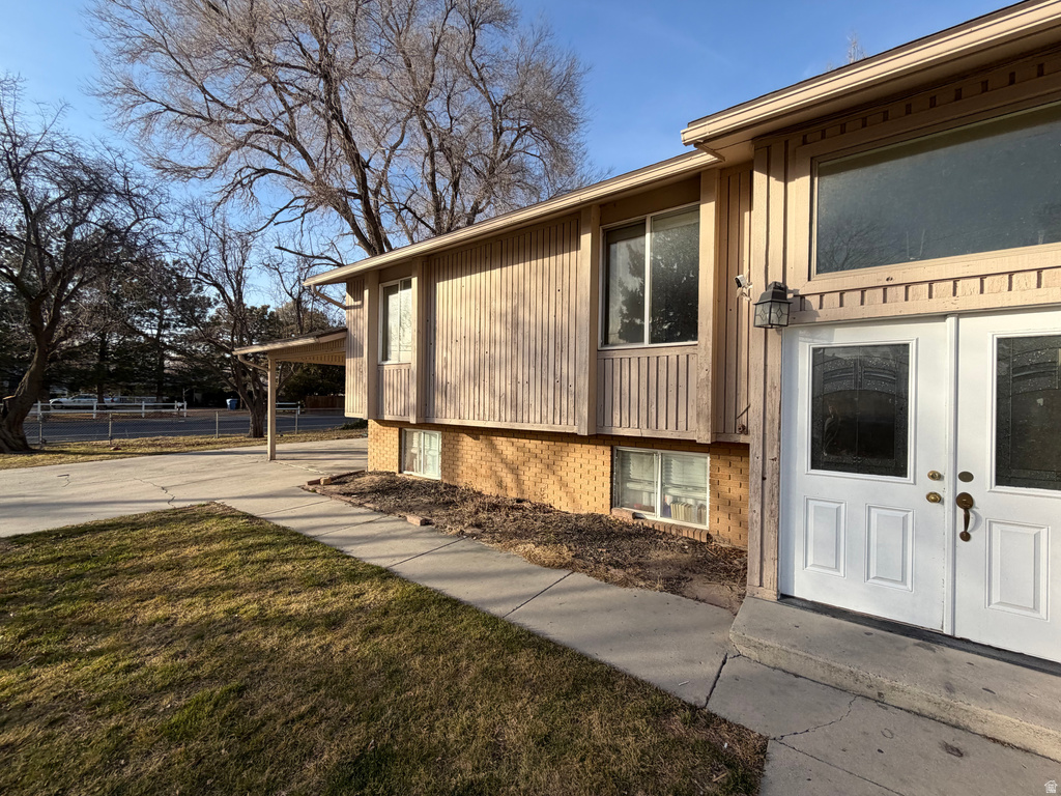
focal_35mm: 14
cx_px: 530
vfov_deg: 85.7
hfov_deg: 102.1
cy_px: 398
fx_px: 429
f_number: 2.2
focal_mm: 2.22
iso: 40
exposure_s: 1/701
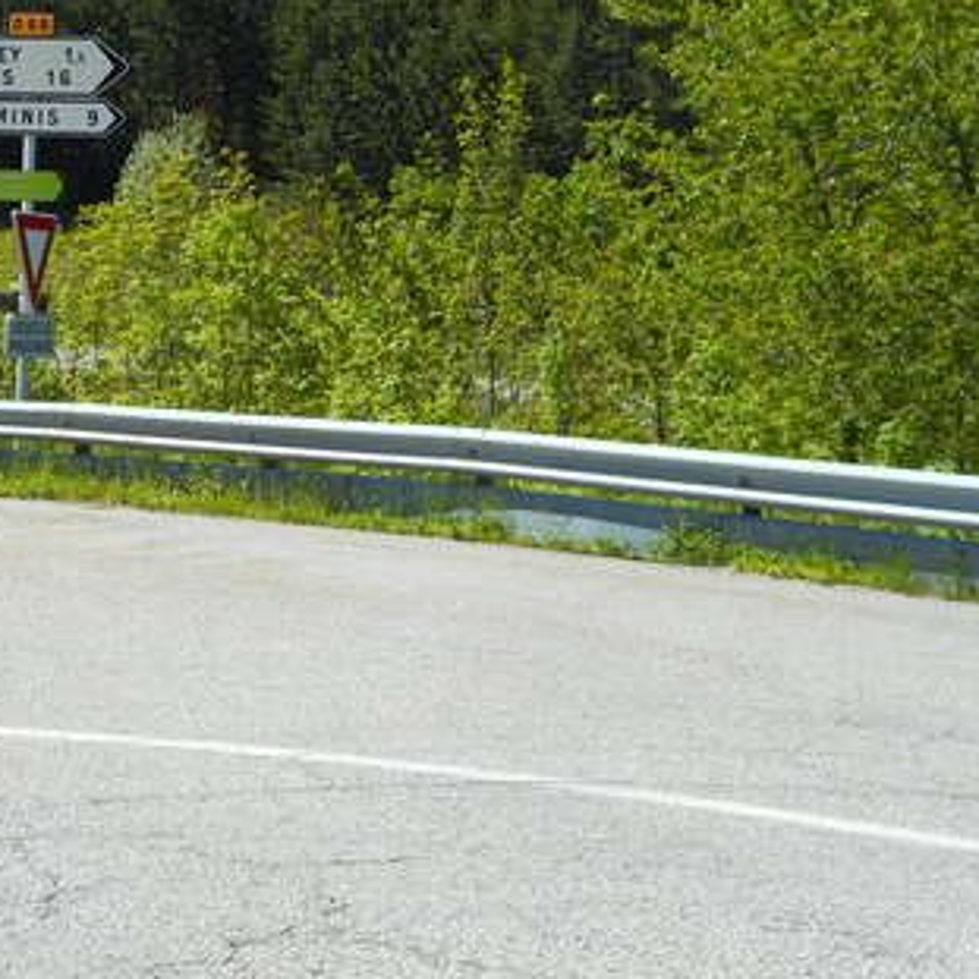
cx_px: 217
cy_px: 302
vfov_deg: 22.9
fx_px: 2400
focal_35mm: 75
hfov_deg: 22.8
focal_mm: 7.9
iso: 80
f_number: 4.7
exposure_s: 1/400
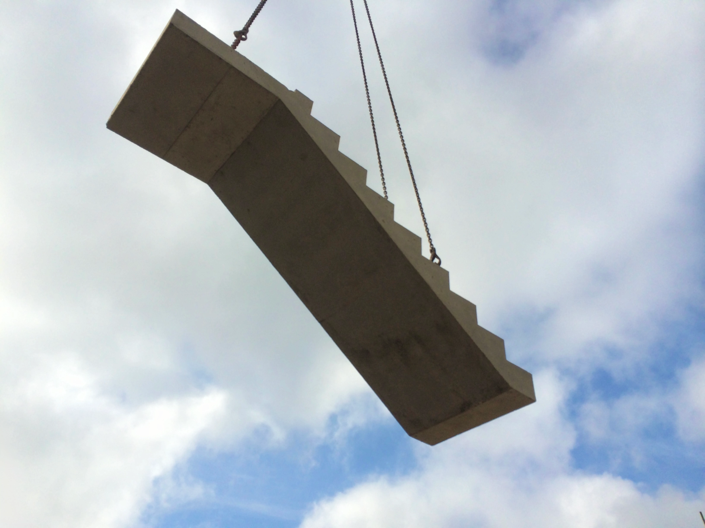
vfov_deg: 46.8
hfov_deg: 60.0
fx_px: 611
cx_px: 352
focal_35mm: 30
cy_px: 264
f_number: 2.2
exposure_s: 1/4566
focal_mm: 4.12
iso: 32
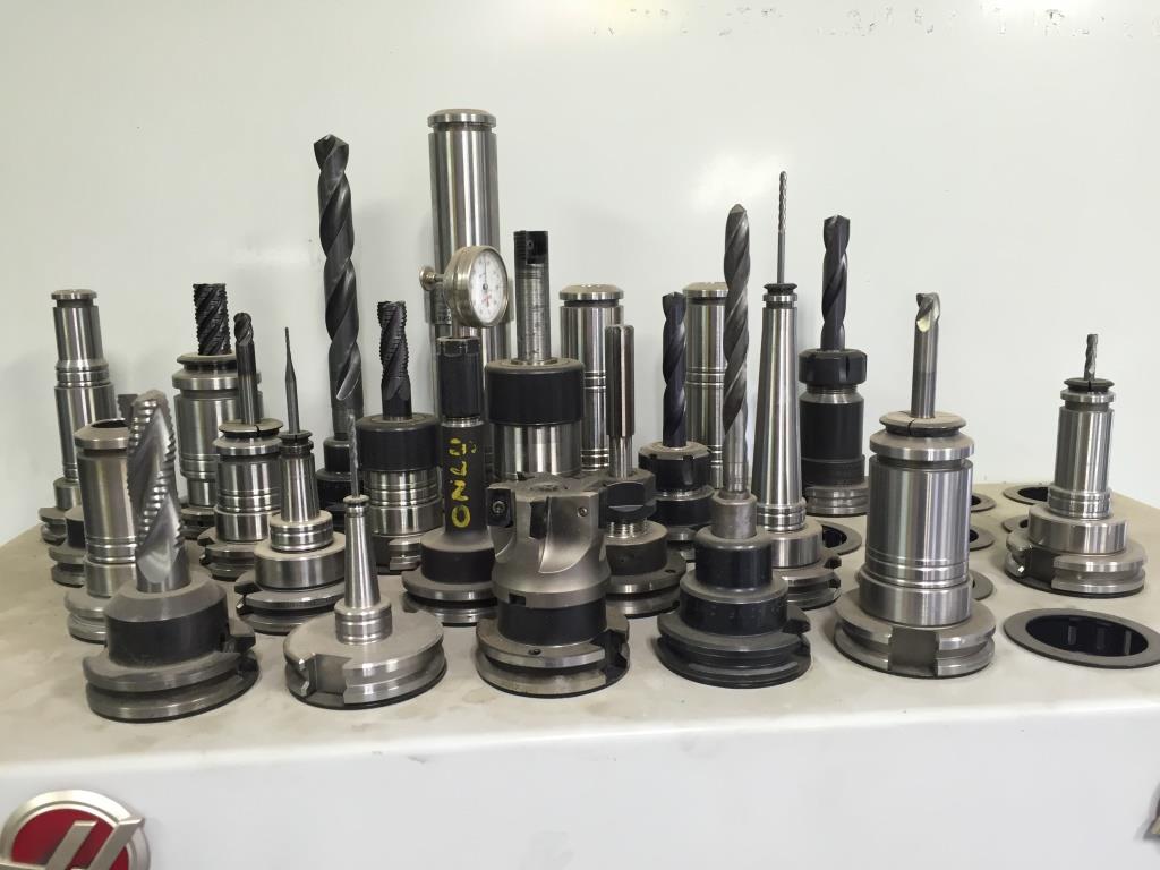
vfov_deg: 48.2
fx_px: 972
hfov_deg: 61.7
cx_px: 580
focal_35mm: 29
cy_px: 435
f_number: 2.2
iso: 40
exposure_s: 1/40
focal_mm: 4.15
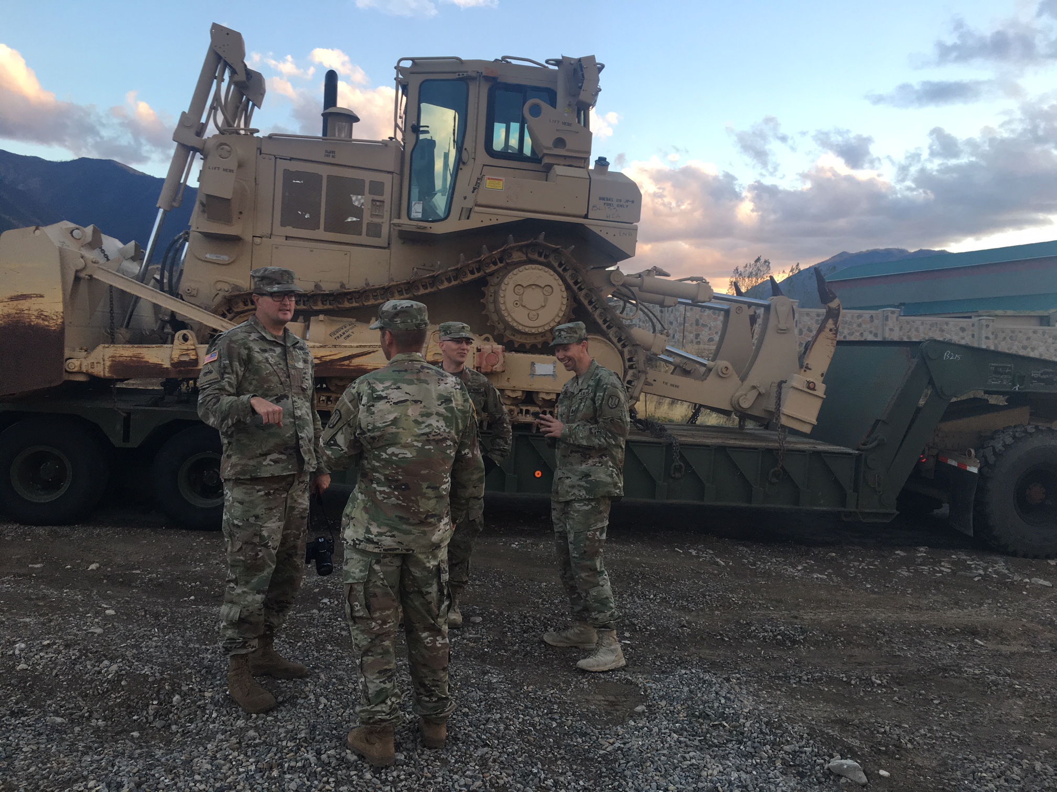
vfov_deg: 48.2
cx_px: 528
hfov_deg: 61.7
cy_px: 396
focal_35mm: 29
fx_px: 886
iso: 40
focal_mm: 4.15
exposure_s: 1/120
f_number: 2.2
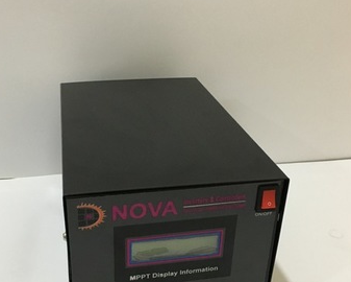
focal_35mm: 42
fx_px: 437
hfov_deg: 43.8
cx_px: 168
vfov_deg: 35.5
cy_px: 174
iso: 200
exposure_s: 1/17
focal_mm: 4.15
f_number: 2.2
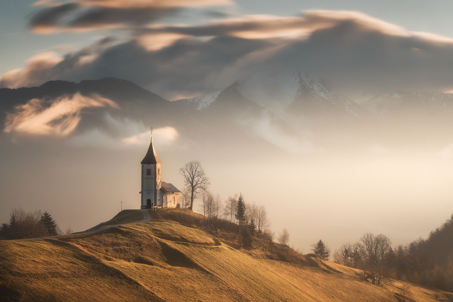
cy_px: 151
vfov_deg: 10.1
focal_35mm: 136
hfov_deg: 15.1
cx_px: 226
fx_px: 1711
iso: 100
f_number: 14
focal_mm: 136
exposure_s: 15
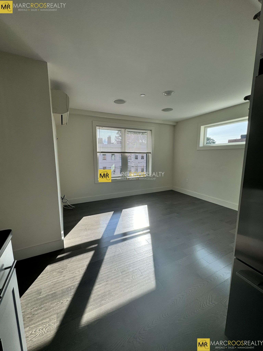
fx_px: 142
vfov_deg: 102.1
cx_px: 132
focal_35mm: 14
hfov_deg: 85.7
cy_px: 176
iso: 40
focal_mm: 2.22
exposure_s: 1/401
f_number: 2.2
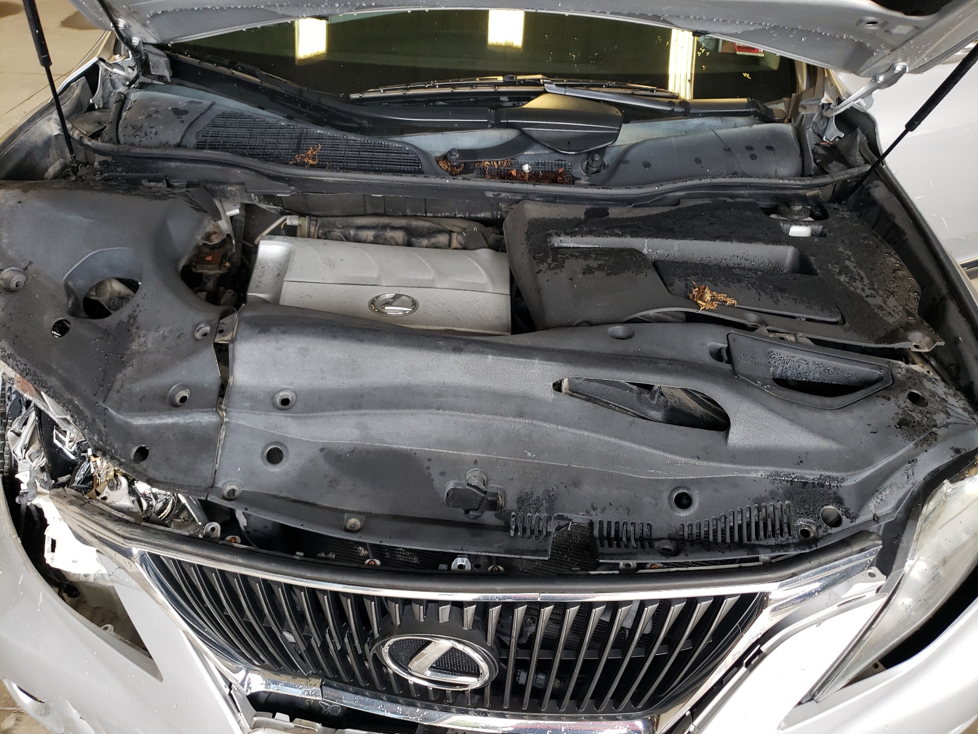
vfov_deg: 53.1
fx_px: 735
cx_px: 489
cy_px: 367
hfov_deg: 67.3
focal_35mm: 26
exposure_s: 1/120
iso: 78
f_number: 1.5
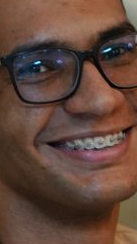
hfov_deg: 7.8
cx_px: 58
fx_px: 1009
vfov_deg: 13.8
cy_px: 107
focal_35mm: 156
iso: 2000
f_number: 2.8
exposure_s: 1/80
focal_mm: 51.1
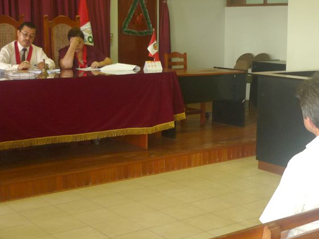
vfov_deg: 24.8
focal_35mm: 59
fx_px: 544
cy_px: 116
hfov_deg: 32.5
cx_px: 203
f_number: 2.8
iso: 160
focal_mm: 5.5
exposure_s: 1/30
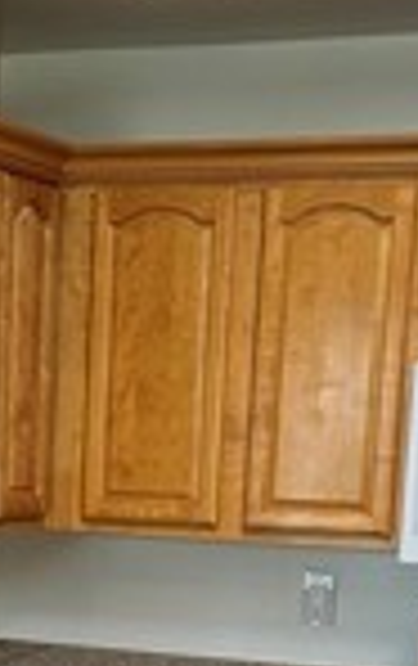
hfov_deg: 11.9
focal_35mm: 110
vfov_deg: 18.2
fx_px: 1997
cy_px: 734
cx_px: 45
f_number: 1.78
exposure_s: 1/120
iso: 125
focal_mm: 6.86
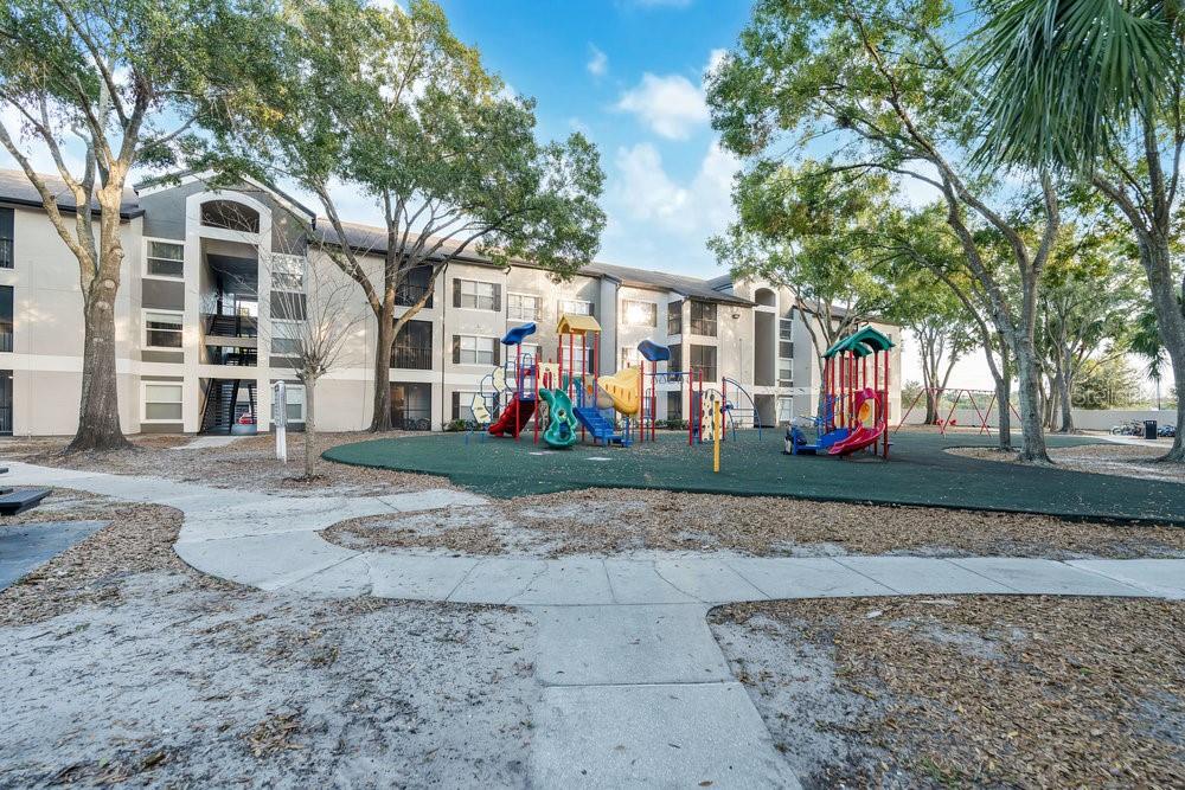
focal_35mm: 16
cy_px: 395
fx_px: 527
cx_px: 592
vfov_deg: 73.8
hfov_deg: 96.7
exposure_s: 1/80
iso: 100
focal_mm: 16
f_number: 4.5
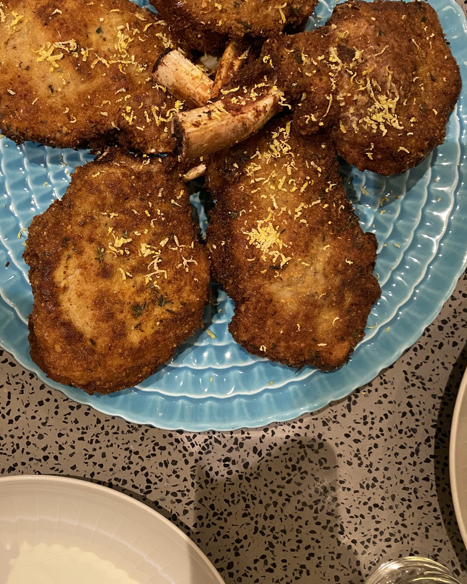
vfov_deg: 51.9
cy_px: 196
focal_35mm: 34
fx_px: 587
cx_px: 182
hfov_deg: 43.1
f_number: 1.8
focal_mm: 4.25
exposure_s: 1/53
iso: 250
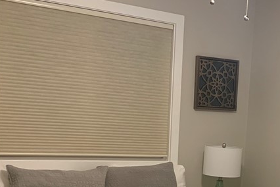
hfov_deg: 30.4
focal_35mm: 65
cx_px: 213
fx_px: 506
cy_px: 189
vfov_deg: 20.2
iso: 400
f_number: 1.8
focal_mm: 4.25
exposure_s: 1/30
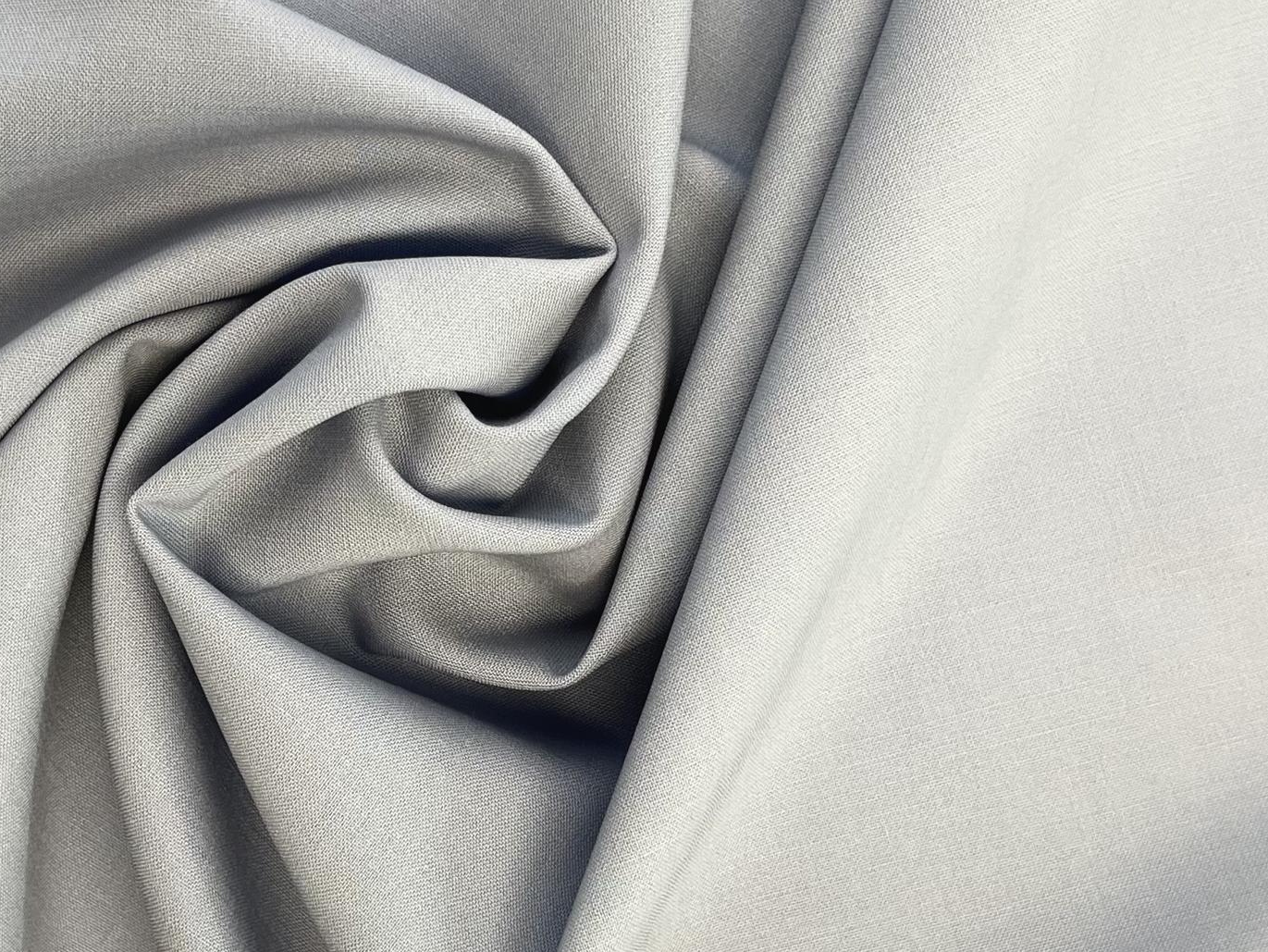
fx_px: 1282
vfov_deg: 40.7
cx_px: 512
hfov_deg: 52.3
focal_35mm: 35
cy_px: 443
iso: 64
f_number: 1.6
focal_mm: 5.1
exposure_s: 1/60
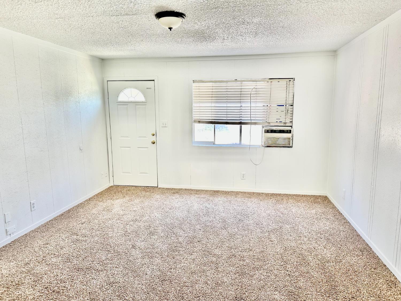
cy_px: 150
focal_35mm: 24
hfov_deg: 71.6
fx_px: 278
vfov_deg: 56.8
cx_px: 200
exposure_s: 1/120
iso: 160
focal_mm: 6.86
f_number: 1.78
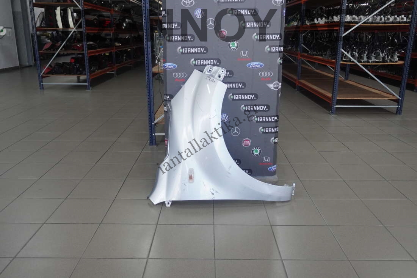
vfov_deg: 41.7
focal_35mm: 32
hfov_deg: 59.5
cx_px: 208
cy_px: 139
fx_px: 365
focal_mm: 21
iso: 1250
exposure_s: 1/160
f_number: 4
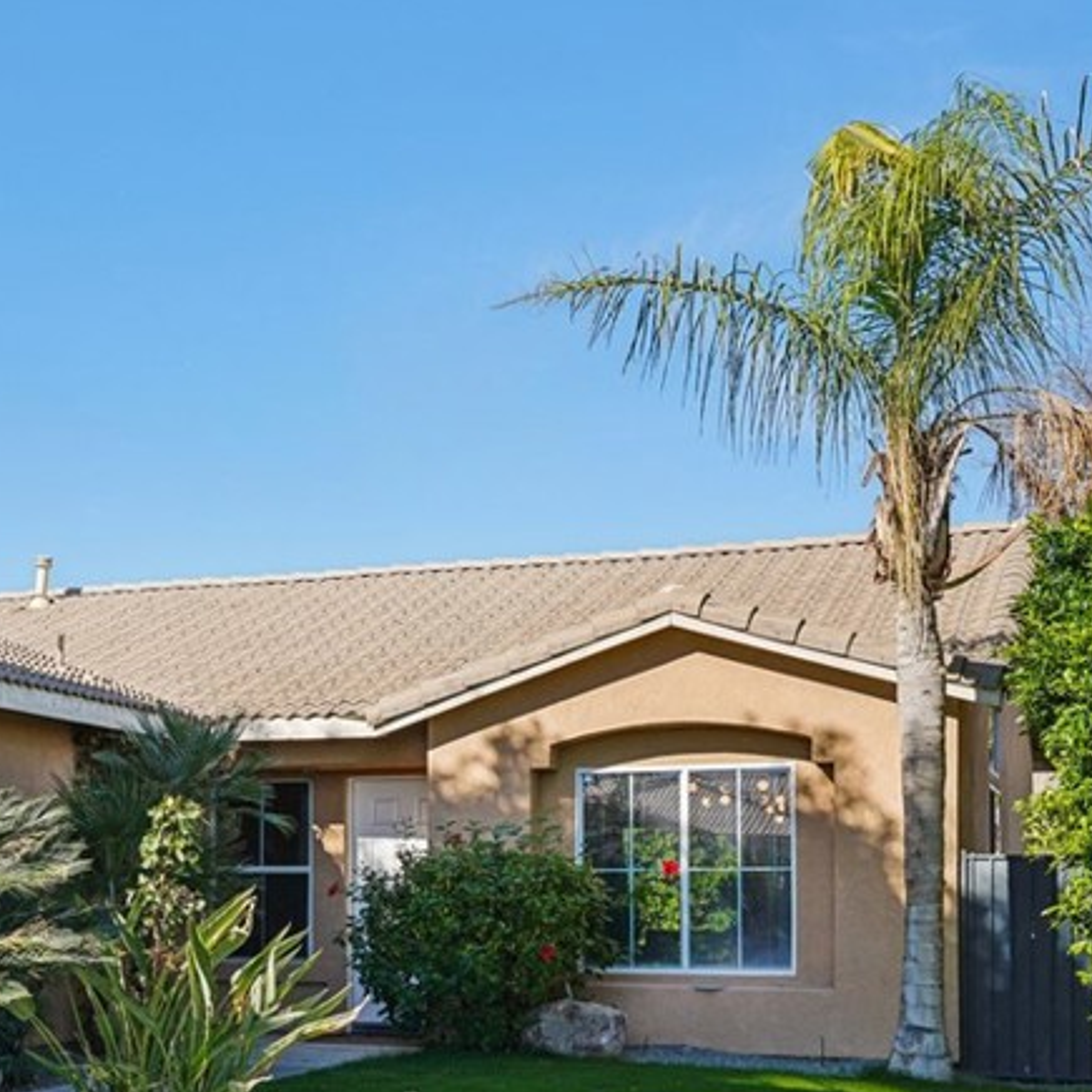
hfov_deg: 26.8
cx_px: -40
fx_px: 2141
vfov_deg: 28.2
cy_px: 806
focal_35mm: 60
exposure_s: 1/200
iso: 100
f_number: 8
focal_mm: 30
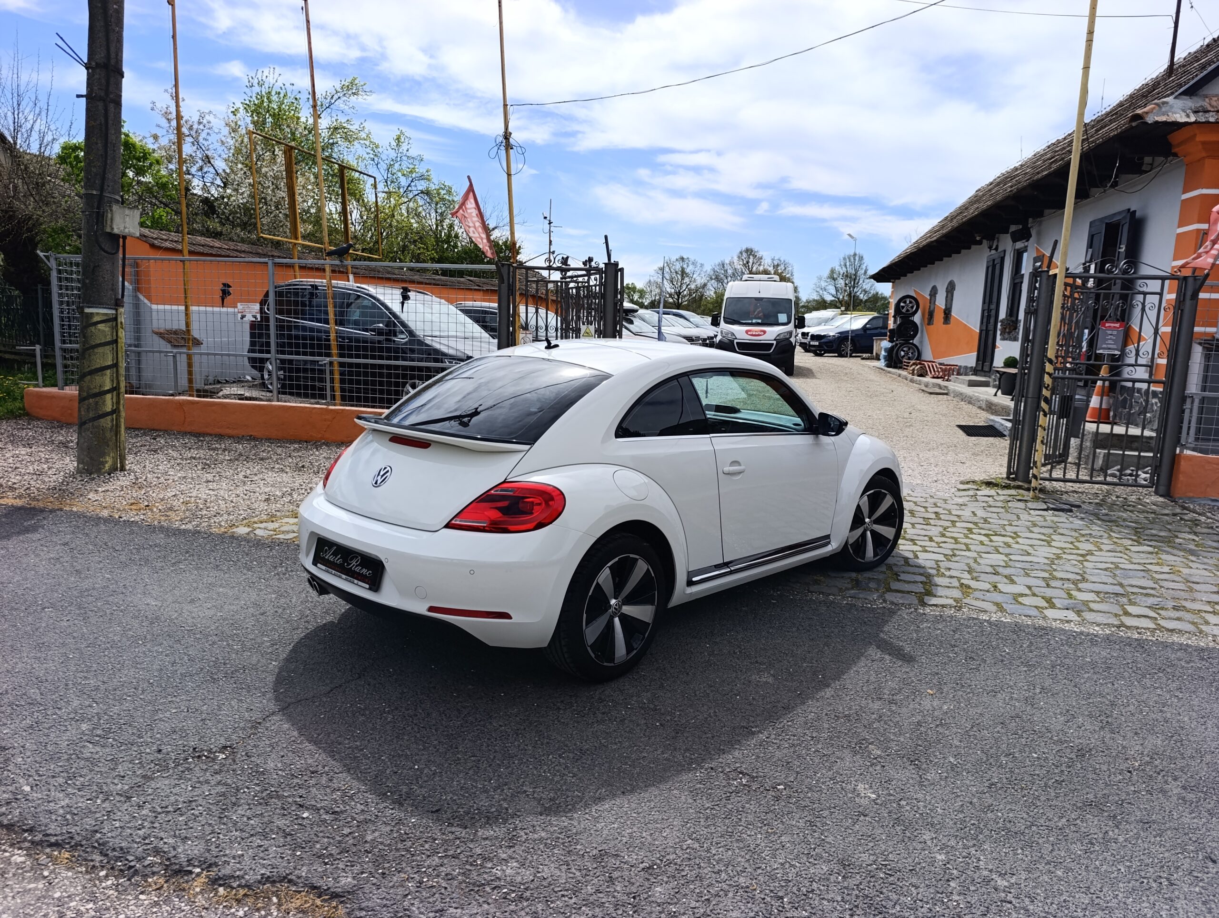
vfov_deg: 59.0
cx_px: 610
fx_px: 811
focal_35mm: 23
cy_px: 459
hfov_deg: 73.8
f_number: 1.6
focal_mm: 6.14
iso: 50
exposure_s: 1/784
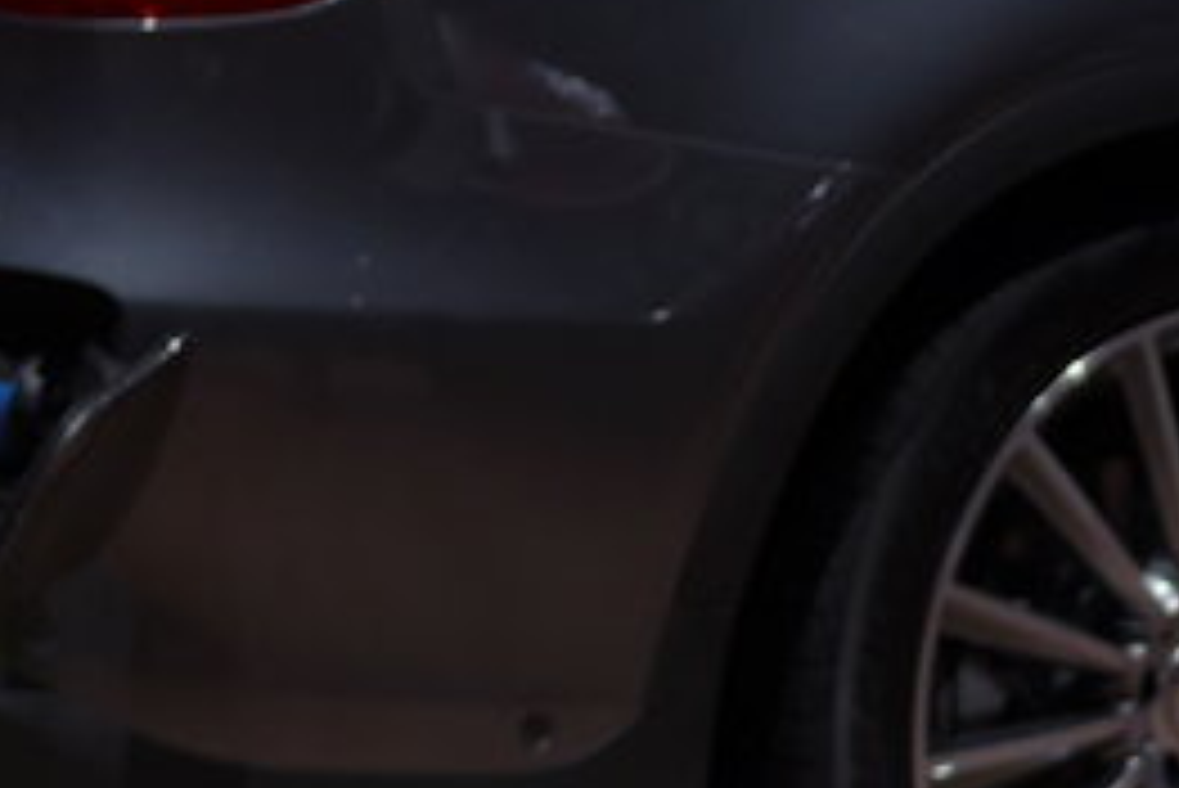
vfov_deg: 6.0
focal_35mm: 219
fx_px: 7176
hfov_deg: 9.2
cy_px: 1887
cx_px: 1750
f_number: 3
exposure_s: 1/320
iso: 80
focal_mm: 9.5
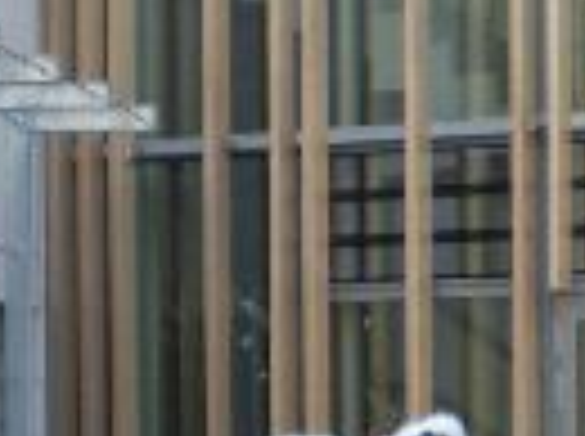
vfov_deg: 9.3
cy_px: 593
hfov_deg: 12.3
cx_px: 772
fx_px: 2631
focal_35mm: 156
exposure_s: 1/100
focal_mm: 6.3
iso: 64
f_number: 3.1
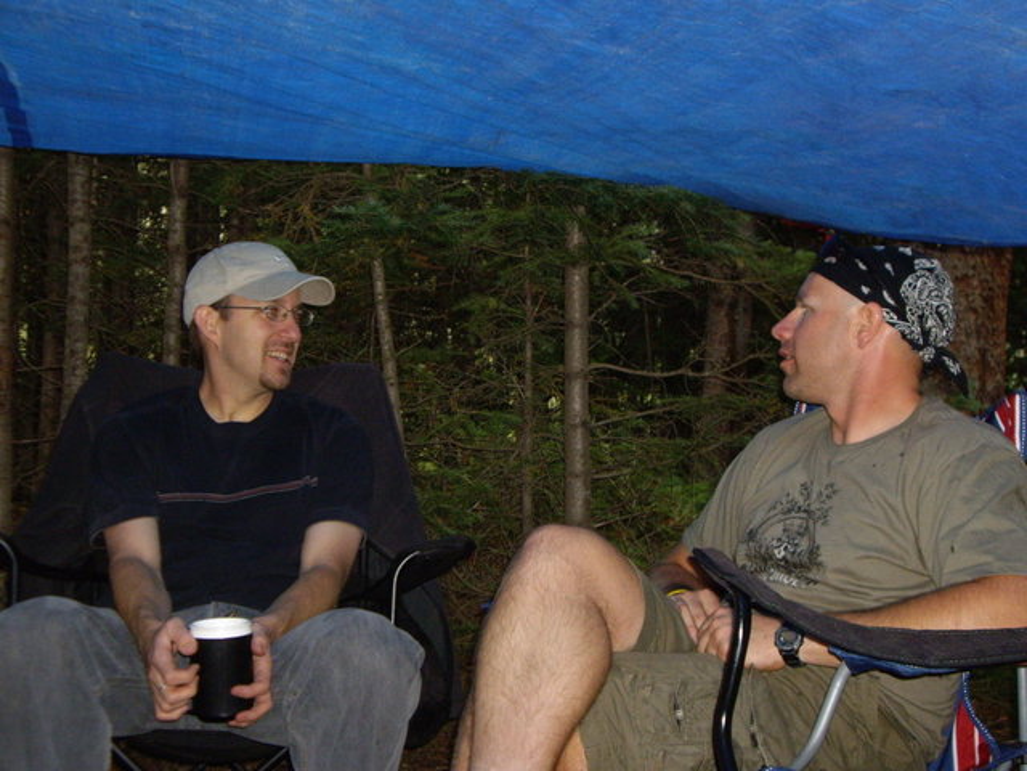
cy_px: 386
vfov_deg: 26.6
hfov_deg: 34.9
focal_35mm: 55
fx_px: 1632
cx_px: 514
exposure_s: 1/60
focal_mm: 9
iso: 200
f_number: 3.3
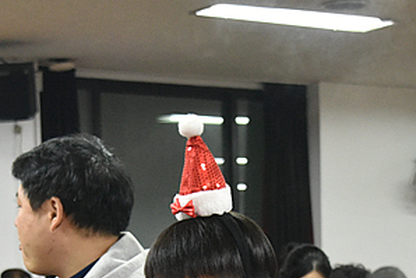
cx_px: 209
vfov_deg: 9.4
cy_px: 323
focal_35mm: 145
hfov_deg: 14.1
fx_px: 1676
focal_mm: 48
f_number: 5
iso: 4000
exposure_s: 1/125
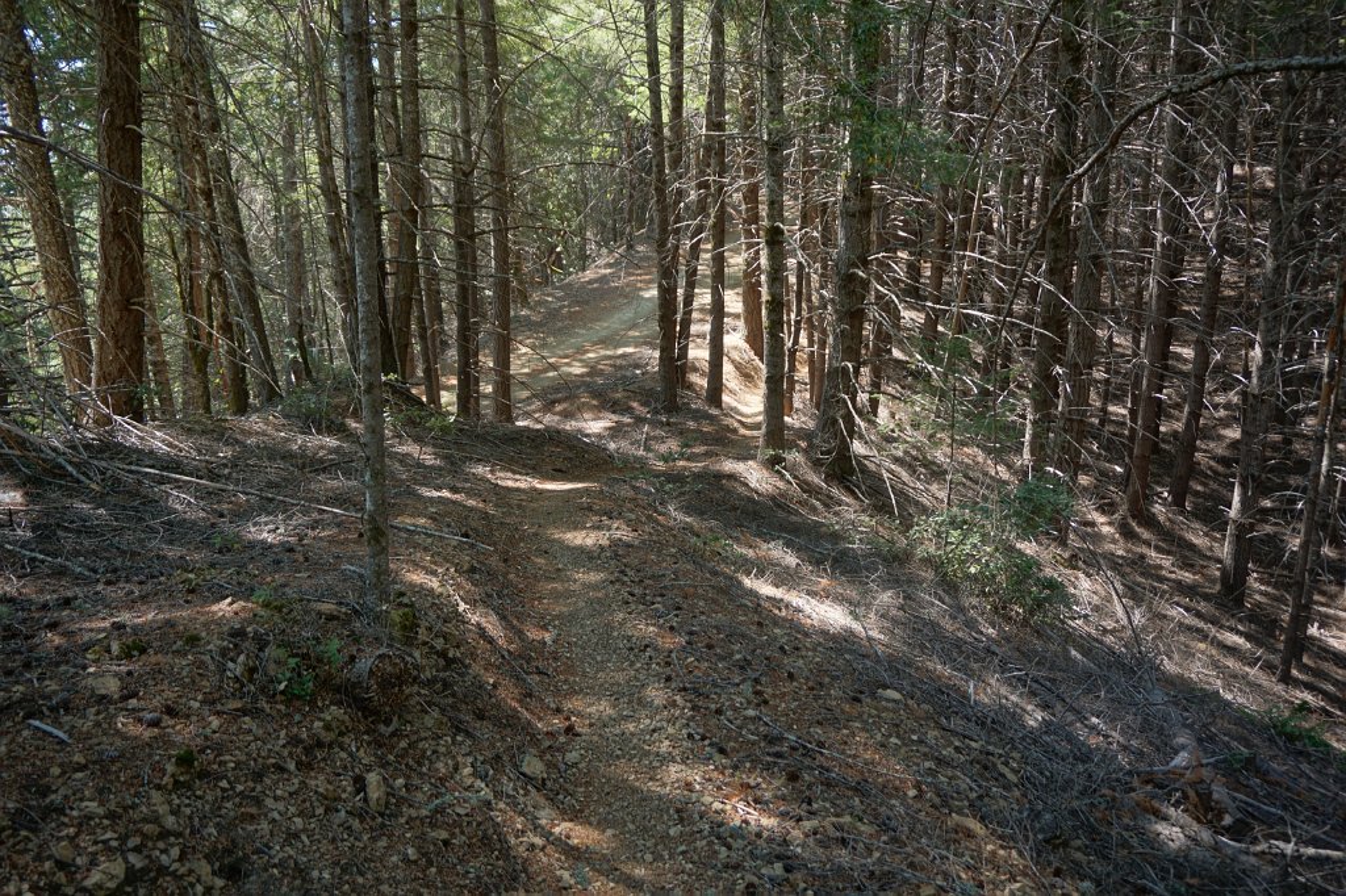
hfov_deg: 59.5
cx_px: 673
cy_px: 448
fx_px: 1177
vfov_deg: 41.7
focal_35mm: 32
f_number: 4
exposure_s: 1/60
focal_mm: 21
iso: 160
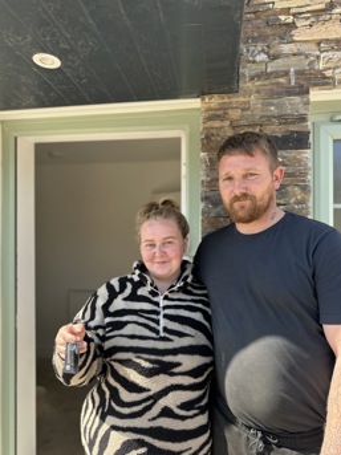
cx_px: 170
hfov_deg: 56.8
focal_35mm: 24
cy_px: 228
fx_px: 315
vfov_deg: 71.6
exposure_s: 1/918
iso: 80
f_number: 1.78
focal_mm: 6.86
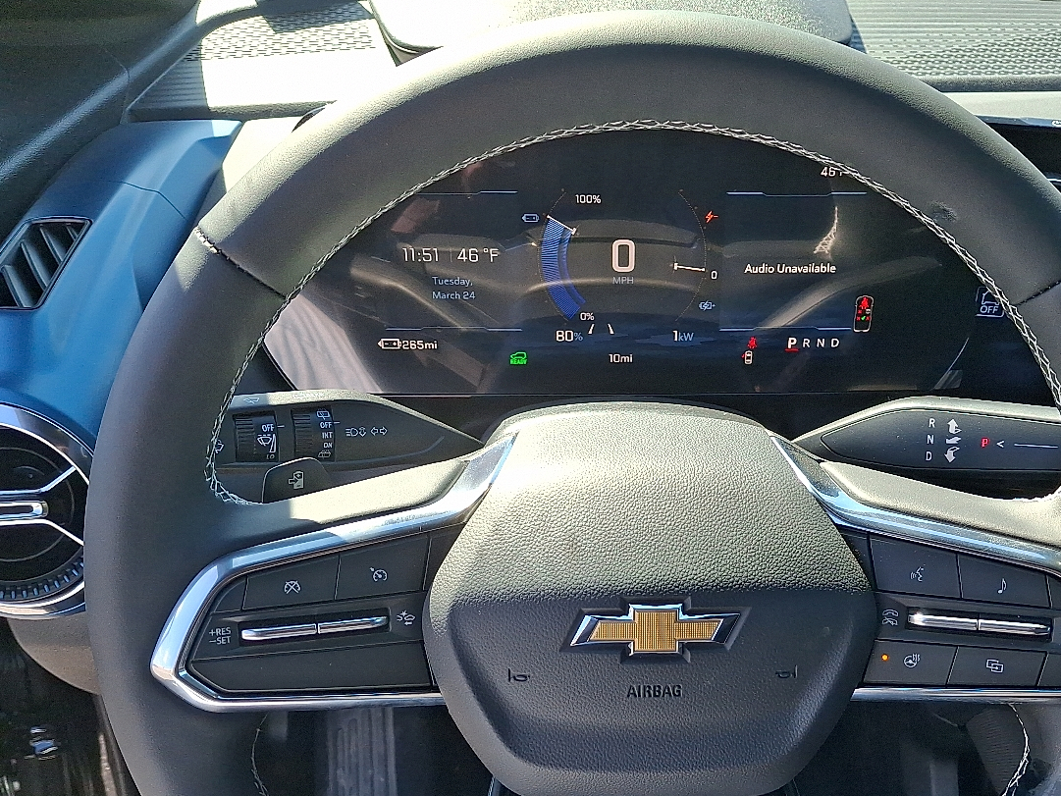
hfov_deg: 49.7
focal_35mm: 37
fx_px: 1134
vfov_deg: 38.0
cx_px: 660
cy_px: 566
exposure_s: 1/385
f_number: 1.8
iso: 30
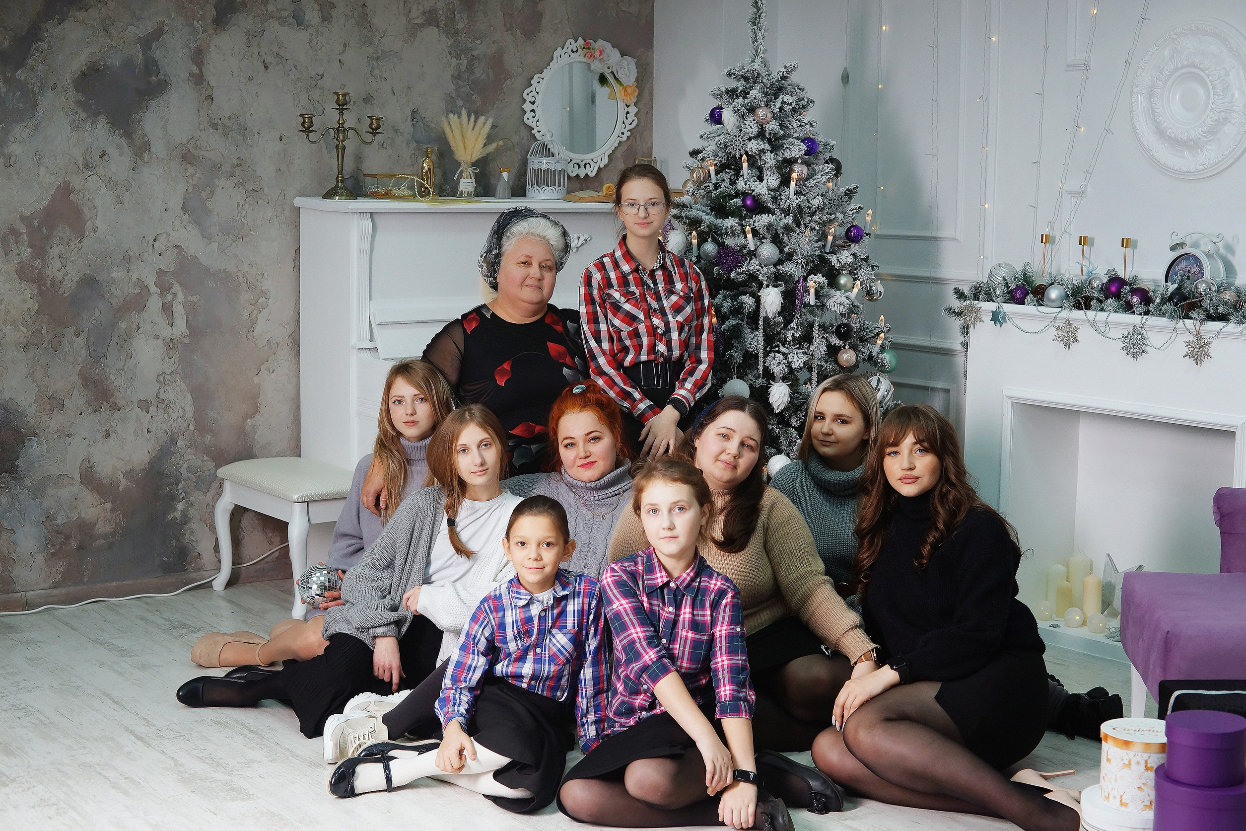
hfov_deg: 38.9
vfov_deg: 26.5
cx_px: 628
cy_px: 416
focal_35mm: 51
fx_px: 1765
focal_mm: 50
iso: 640
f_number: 5
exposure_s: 1/160
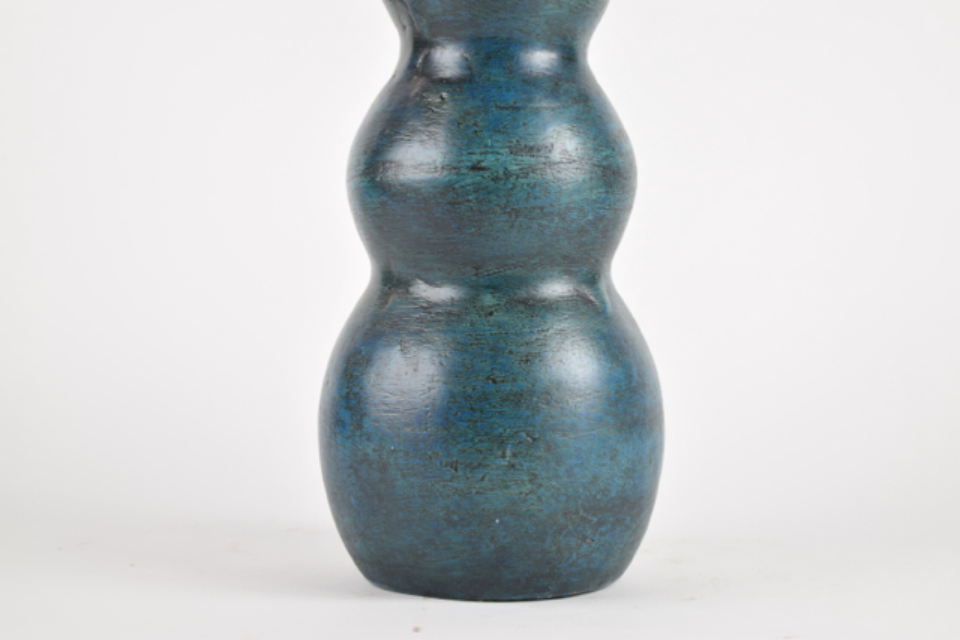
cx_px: 480
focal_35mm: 82
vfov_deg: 16.6
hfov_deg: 24.6
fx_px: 2200
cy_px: 320
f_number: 6.3
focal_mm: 55
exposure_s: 1/125
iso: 400
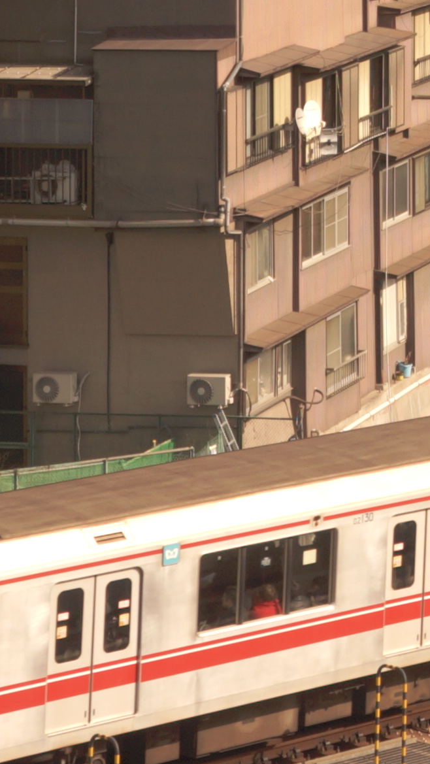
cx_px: 1040
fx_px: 4356
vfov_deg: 9.6
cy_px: -512
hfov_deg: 5.5
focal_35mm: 215
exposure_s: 1/320
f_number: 8
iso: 100
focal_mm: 27
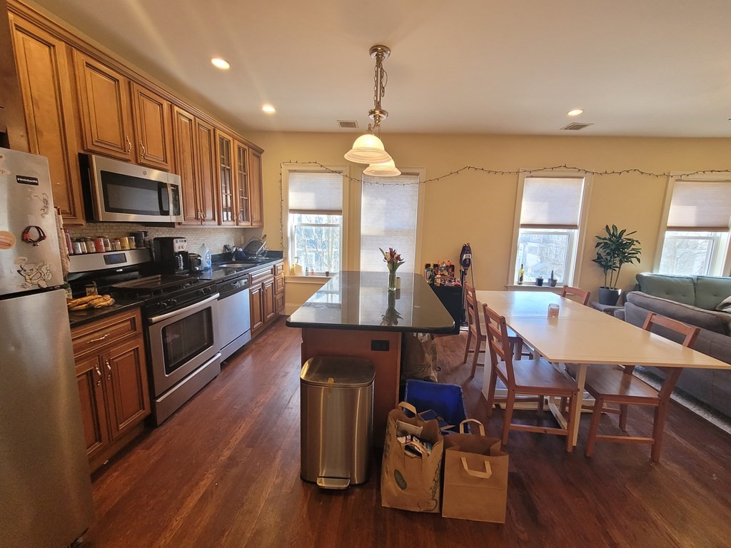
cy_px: 274
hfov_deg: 106.2
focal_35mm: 13
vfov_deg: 89.9
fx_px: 275
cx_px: 366
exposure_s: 1/60
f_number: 2.2
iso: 160
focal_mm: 1.74
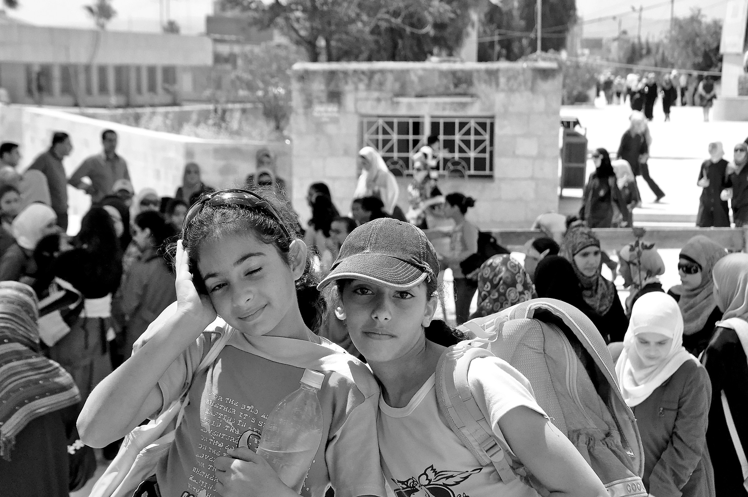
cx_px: 374
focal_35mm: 87
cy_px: 248
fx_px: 1805
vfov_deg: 15.7
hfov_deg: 23.4
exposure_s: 1/2000
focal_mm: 58
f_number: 11
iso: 1600
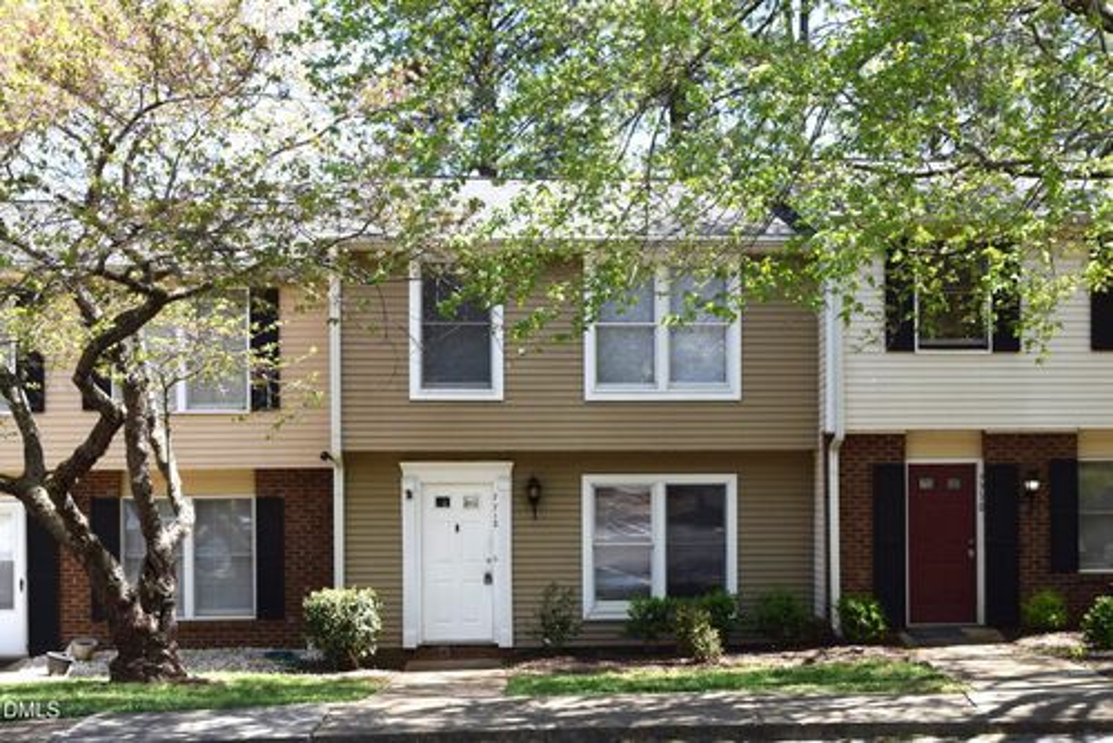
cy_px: 372
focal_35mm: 39
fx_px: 1206
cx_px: 556
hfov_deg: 49.5
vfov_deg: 34.3
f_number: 8
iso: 400
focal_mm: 26
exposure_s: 1/250
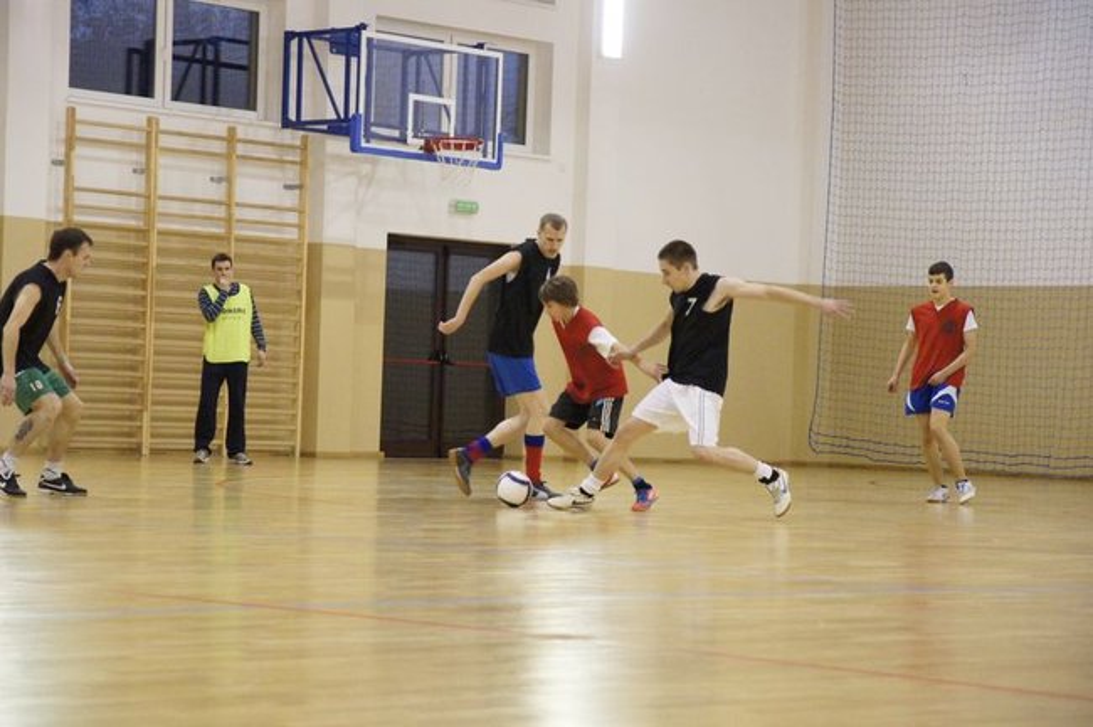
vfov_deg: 13.0
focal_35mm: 105
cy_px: 364
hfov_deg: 19.5
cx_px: 546
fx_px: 3185
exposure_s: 1/250
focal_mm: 70
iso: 6400
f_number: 4
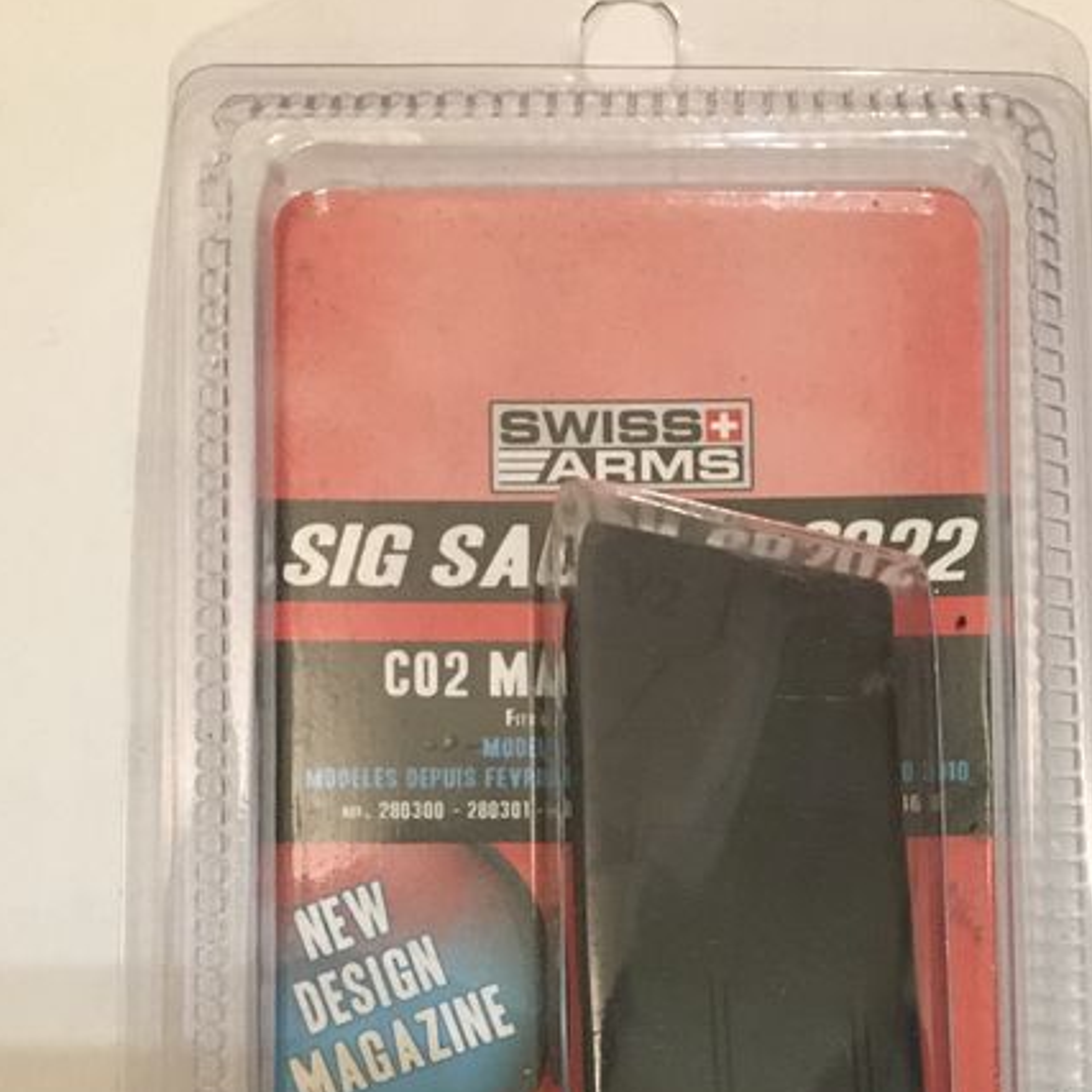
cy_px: 1261
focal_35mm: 60
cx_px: 660
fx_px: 2141
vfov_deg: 26.0
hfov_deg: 28.5
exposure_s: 1/17
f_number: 2.2
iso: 200
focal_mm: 4.15
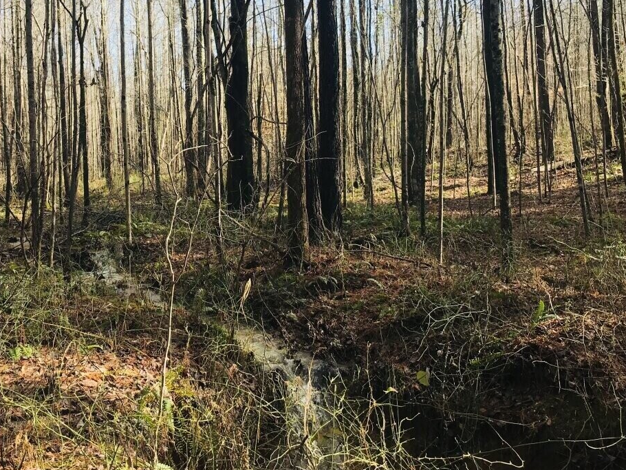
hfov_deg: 45.2
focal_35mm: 41
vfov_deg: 34.8
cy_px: 155
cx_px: 219
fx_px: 742
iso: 20
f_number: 1.8
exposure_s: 1/443
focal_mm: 3.99
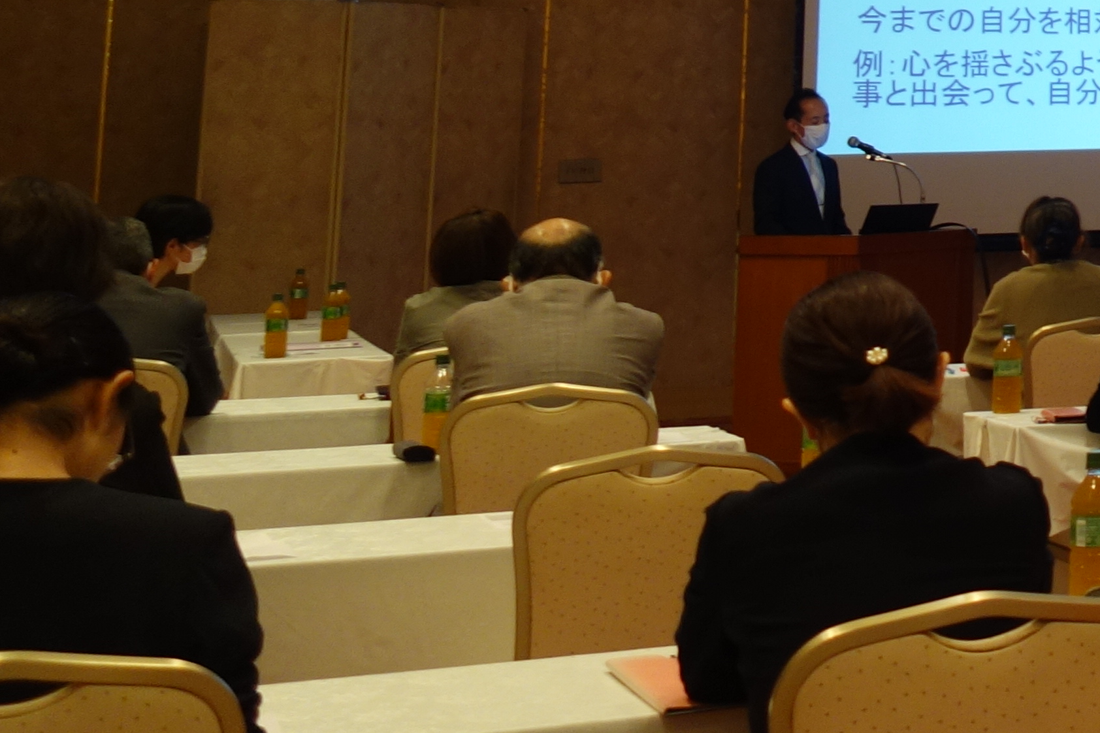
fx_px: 2780
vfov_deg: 14.1
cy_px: -348
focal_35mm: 91
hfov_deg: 19.5
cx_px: 1640
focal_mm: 10.4
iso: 160
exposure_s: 1/30
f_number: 1.8
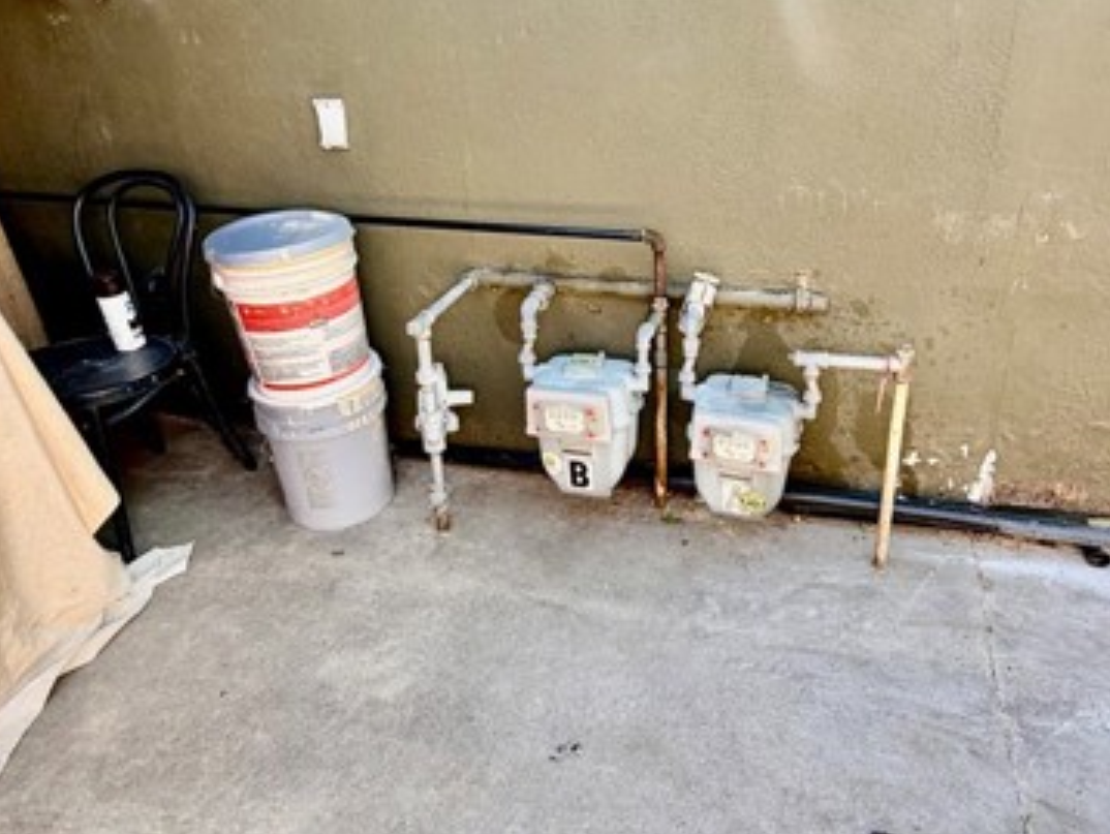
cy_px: 341
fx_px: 802
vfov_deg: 54.6
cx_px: 667
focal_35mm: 25
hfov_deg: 68.7
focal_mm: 2.22
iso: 40
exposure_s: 1/124
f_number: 2.2
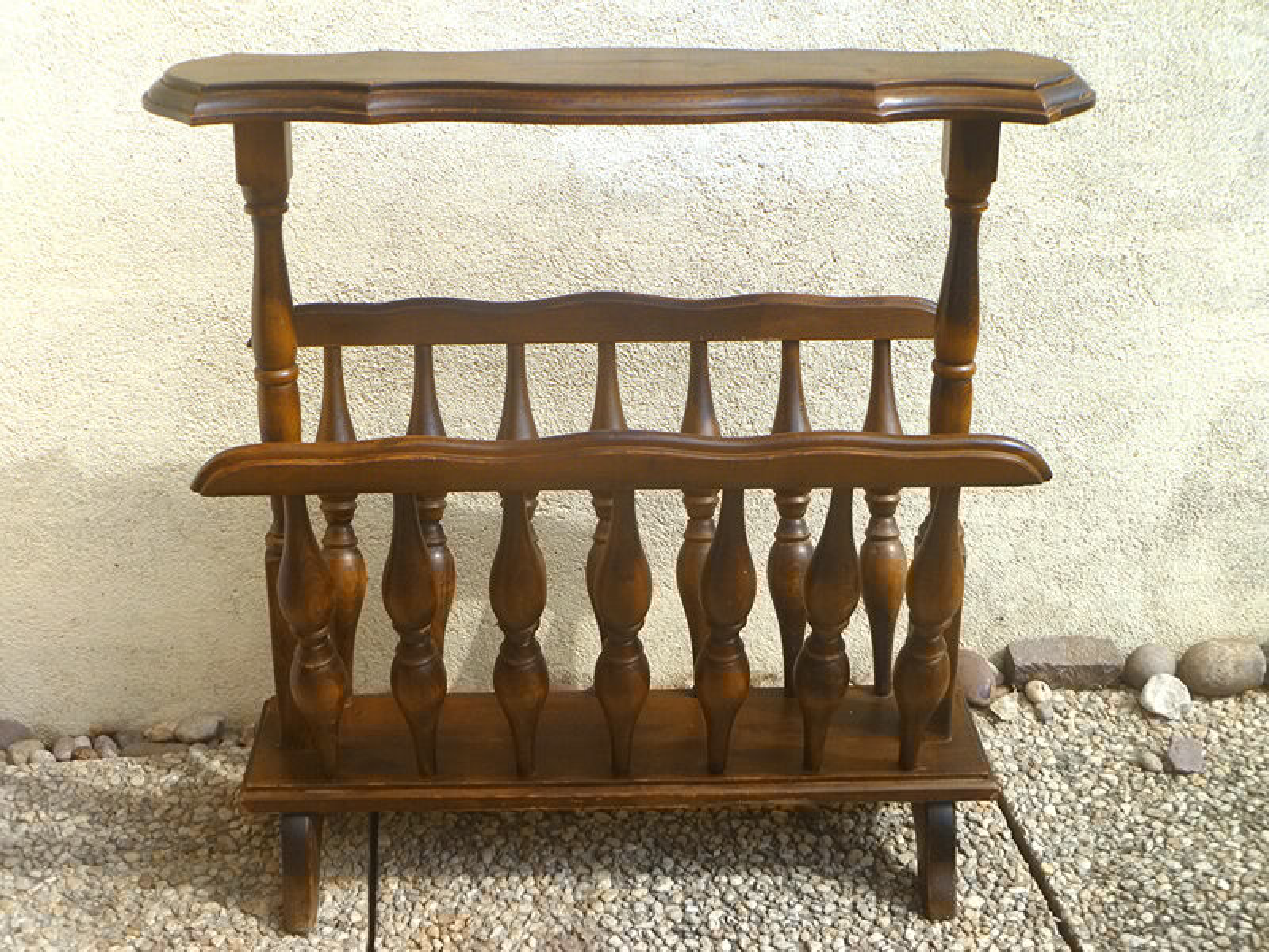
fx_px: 1723
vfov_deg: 30.9
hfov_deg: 40.4
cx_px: 634
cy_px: 476
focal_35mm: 47
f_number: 3.8
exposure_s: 1/400
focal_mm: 8.4
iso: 80
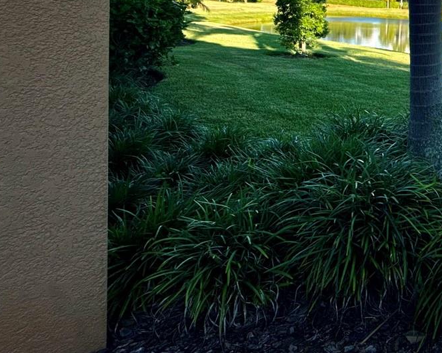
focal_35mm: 33
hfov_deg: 39.7
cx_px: 525
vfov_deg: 41.2
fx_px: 432
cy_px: 39
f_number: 2.2
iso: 50
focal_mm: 2.22
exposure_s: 1/1087
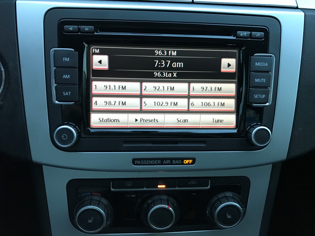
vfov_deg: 49.7
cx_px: 158
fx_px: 255
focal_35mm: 28
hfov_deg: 63.4
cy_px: 118
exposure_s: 1/16
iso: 100
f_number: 1.8
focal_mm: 3.99
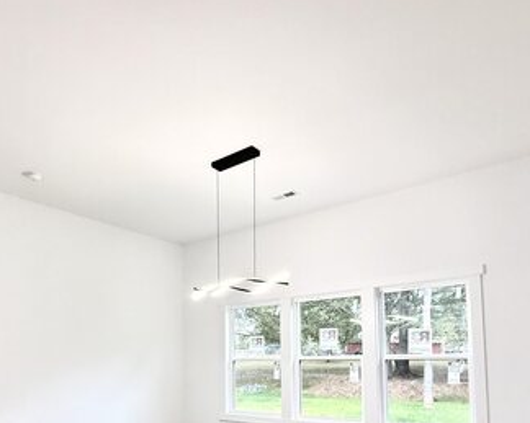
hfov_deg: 63.8
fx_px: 423
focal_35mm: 27
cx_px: 229
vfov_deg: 50.3
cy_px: 332
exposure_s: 1/120
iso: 250
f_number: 2.2
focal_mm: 2.22
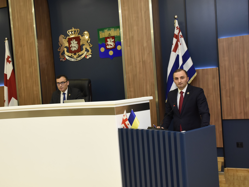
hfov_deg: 43.8
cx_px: 112
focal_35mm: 43
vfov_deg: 33.6
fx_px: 309
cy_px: 95
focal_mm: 26
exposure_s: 1/100
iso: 1250
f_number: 5.6
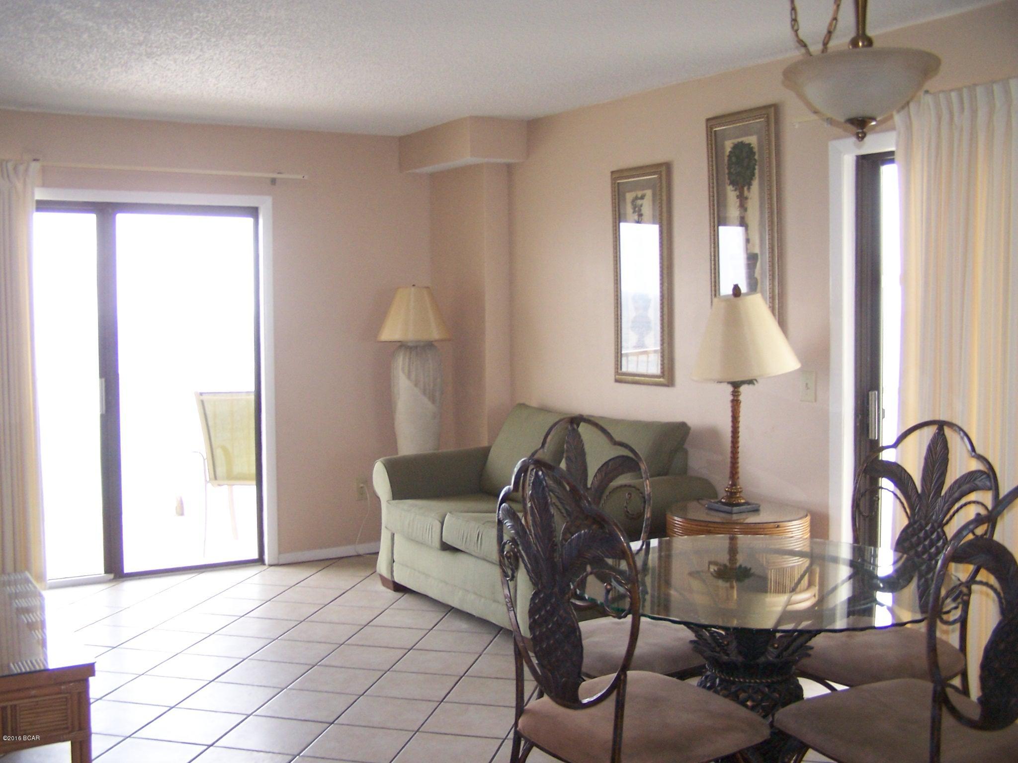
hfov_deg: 49.0
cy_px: 382
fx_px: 1118
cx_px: 509
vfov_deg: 37.7
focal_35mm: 38
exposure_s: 1/90
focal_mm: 6.3
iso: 140
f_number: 2.8
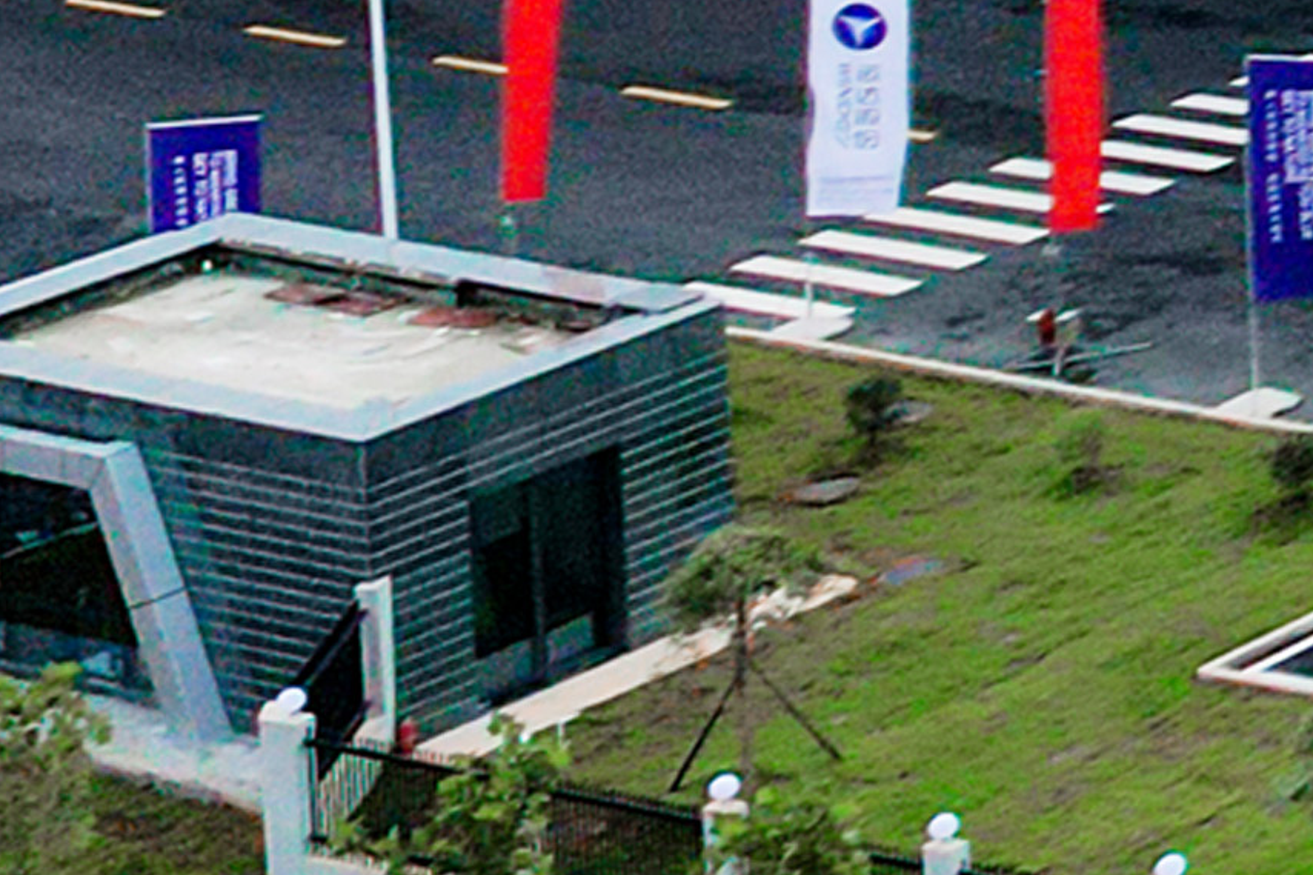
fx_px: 5141
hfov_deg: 12.2
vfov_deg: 9.2
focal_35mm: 141
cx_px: 2946
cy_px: -806
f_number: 2.8
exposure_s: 1/320
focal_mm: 8.38
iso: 100
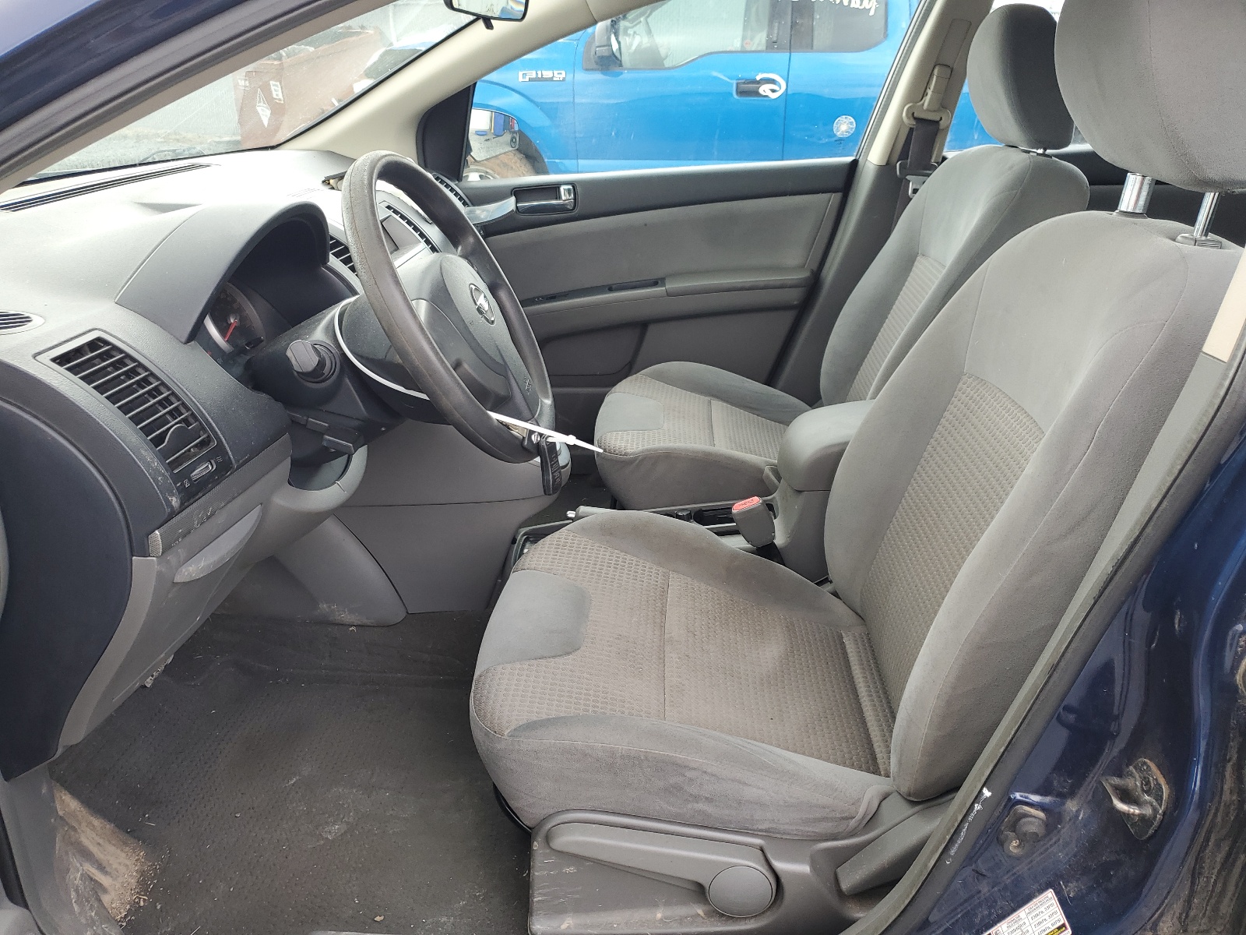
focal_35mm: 26
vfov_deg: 53.1
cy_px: 468
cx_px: 623
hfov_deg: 67.3
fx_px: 936
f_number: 1.5
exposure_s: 1/161
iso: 50
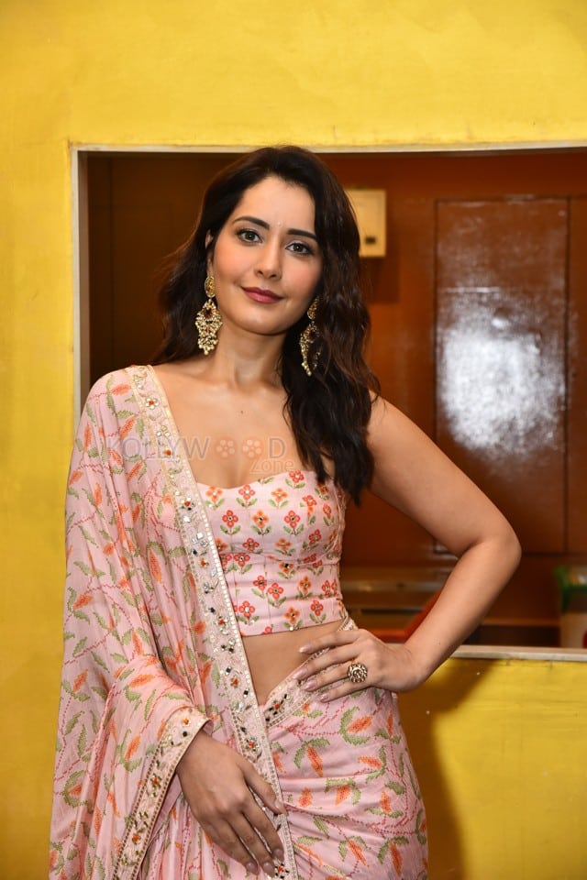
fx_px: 2079
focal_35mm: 85
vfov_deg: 23.9
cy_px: 440
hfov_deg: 16.1
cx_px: 294
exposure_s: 1/160
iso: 2000
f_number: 5
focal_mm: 85
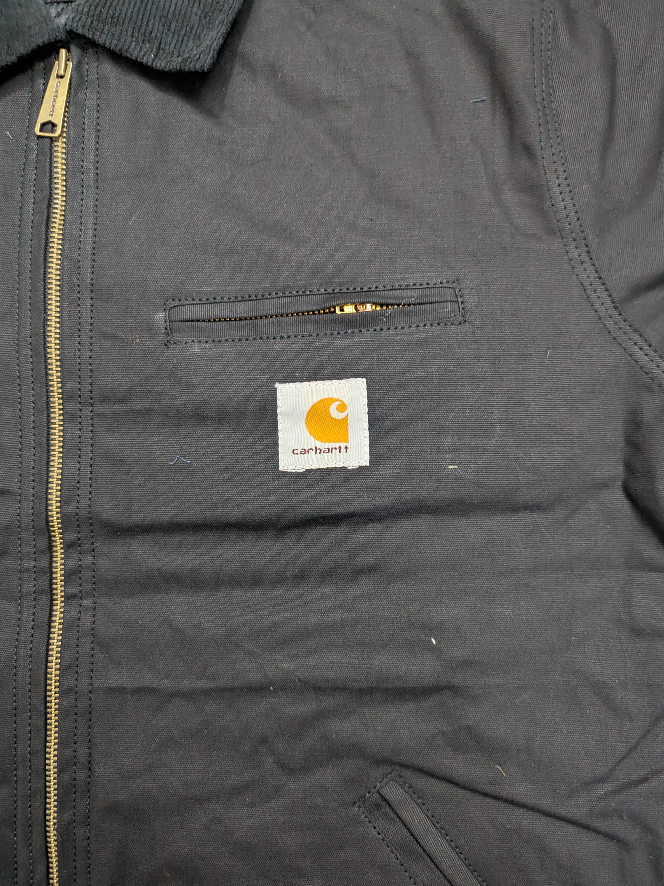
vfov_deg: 69.4
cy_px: 459
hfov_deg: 54.9
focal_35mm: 25
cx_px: 321
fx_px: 639
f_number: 1.85
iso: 660
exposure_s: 1/71
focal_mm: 6.81
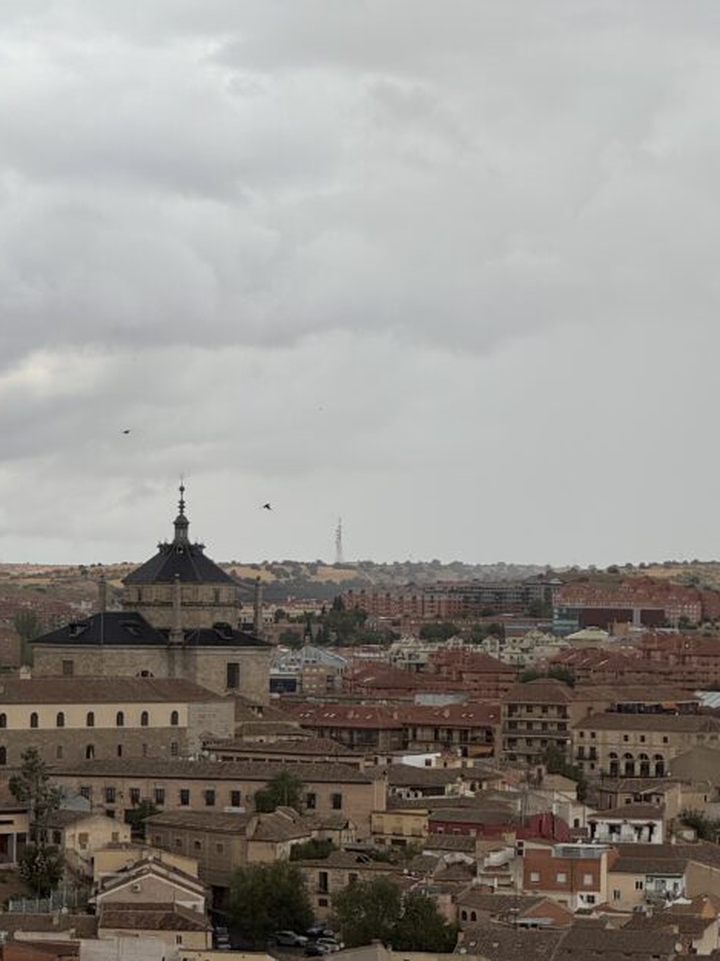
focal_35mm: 126
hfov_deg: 11.7
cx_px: 523
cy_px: 734
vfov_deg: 15.6
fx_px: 3497
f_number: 2.8
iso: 25
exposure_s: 1/763
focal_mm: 9
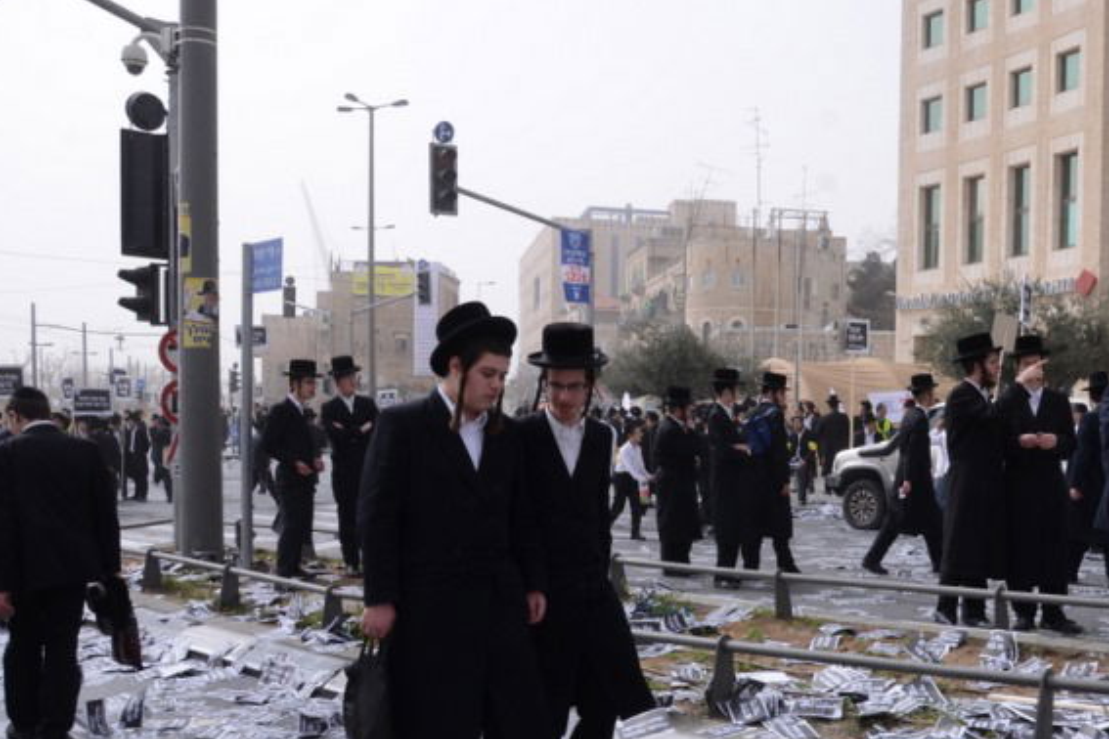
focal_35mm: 38
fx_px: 1171
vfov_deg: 34.6
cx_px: 771
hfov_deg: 49.5
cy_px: 514
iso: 500
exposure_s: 1/800
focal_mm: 18
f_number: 9
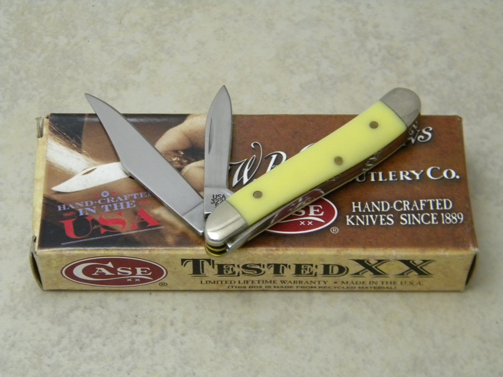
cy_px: 188
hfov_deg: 23.6
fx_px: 1206
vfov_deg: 17.8
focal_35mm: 83
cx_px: 252
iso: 400
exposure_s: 1/30.4
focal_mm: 15.1
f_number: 4.5
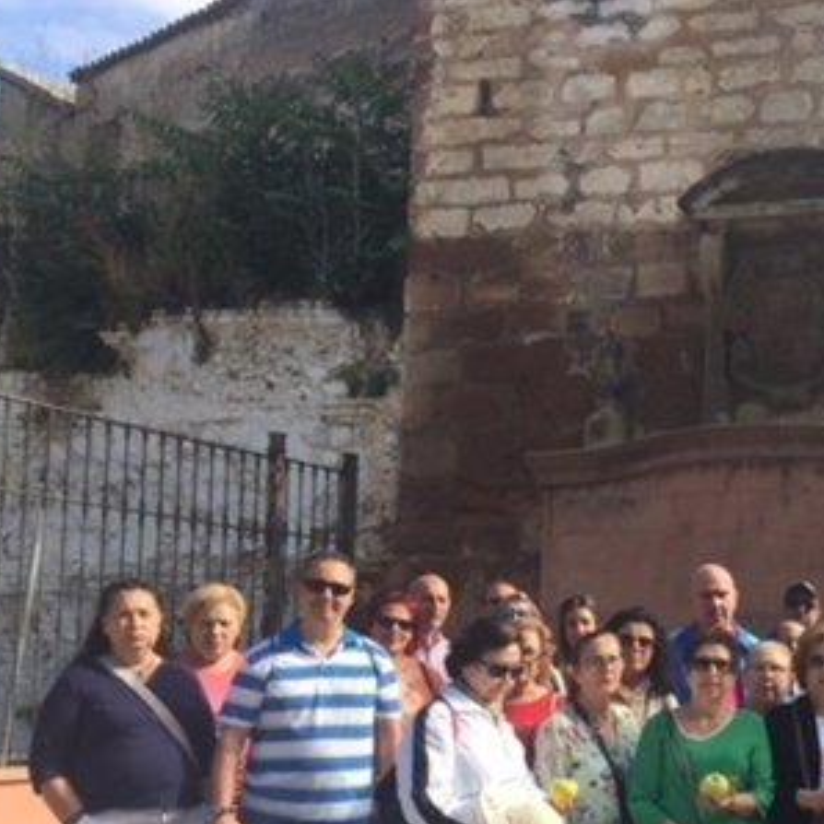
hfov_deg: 28.9
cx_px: 843
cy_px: 614
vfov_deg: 30.6
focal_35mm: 55
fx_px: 1481
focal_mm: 4.15
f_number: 2.2
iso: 32
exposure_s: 1/807
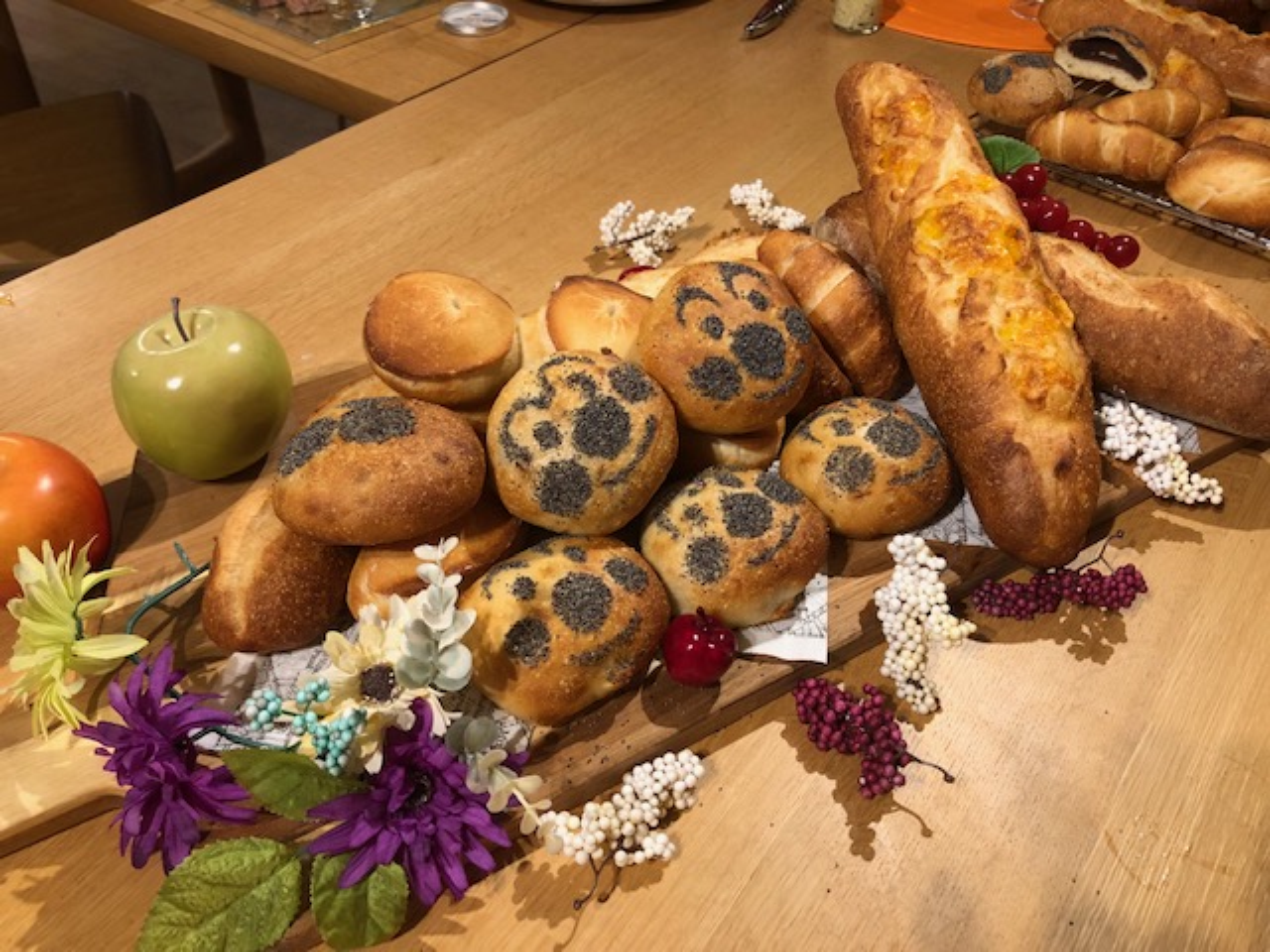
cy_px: 476
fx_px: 1027
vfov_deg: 49.7
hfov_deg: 63.4
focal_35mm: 28
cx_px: 635
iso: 40
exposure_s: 1/20
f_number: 1.8
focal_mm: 3.99
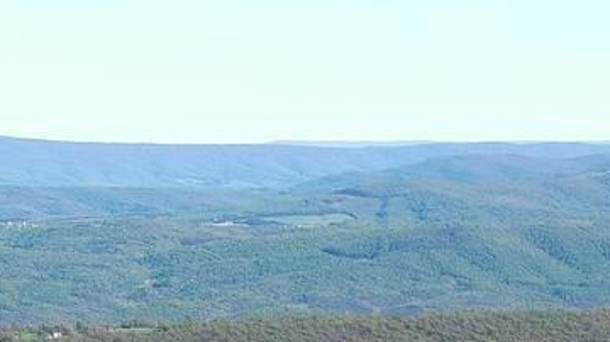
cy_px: 1083
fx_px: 2797
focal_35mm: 173
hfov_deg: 11.8
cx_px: 969
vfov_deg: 6.3
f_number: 2.8
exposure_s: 1/709
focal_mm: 10.57
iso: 100
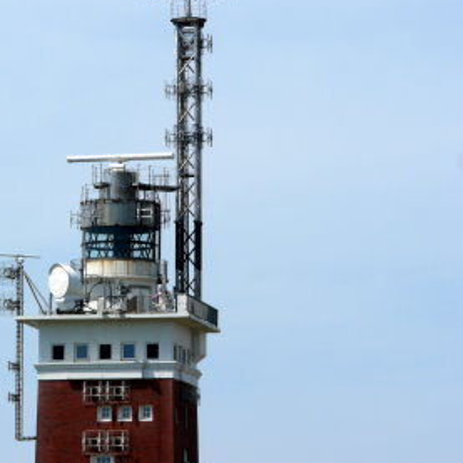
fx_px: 3829
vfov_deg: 6.9
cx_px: 134
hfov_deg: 6.9
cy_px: 217
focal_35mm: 253
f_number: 8
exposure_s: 1/500
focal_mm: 32.5
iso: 100
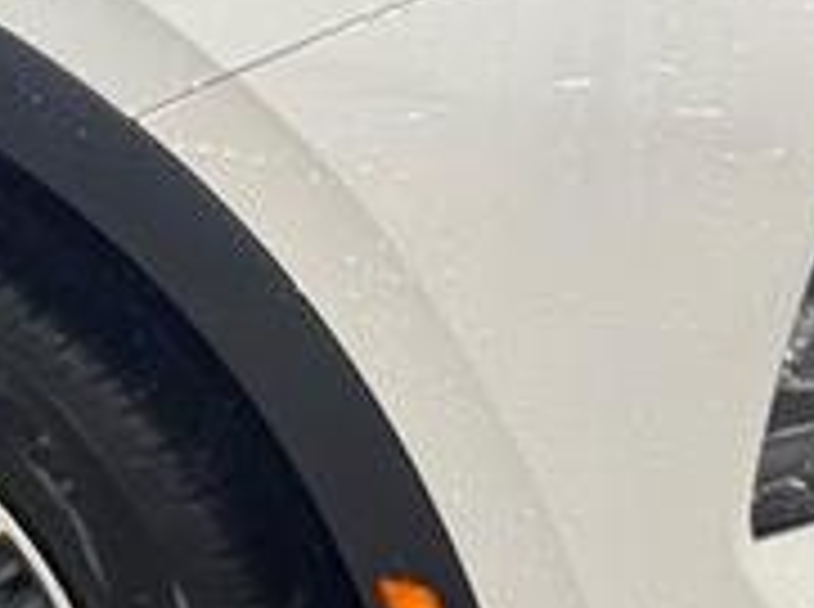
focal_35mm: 134
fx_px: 3145
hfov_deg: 14.4
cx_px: -76
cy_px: 676
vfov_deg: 10.9
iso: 200
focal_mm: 6.76
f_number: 1.78
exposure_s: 1/60
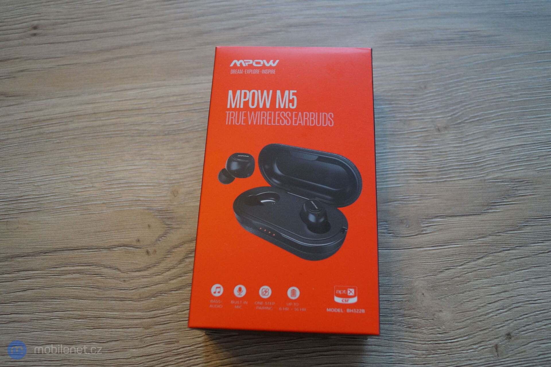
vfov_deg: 39.9
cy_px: 184
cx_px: 276
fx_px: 505
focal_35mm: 33
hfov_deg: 57.2
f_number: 4
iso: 1000
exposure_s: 1/160
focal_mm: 22
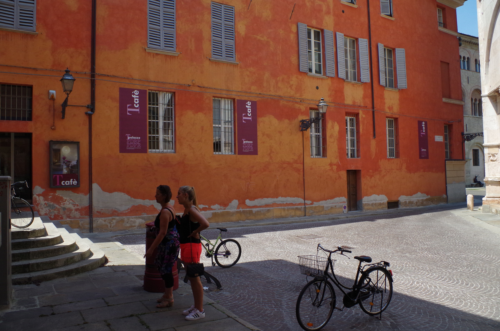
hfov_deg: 67.5
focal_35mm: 27
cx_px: 250
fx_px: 374
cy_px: 166
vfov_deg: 47.7
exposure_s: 1/200
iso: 800
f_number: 11
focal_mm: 18
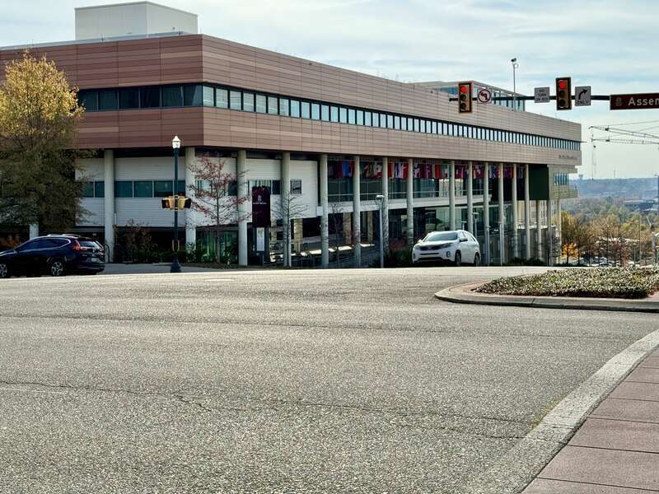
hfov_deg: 39.7
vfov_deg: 30.3
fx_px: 914
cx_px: 330
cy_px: 247
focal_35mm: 48
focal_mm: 6.86
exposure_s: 1/5376
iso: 64
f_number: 1.78
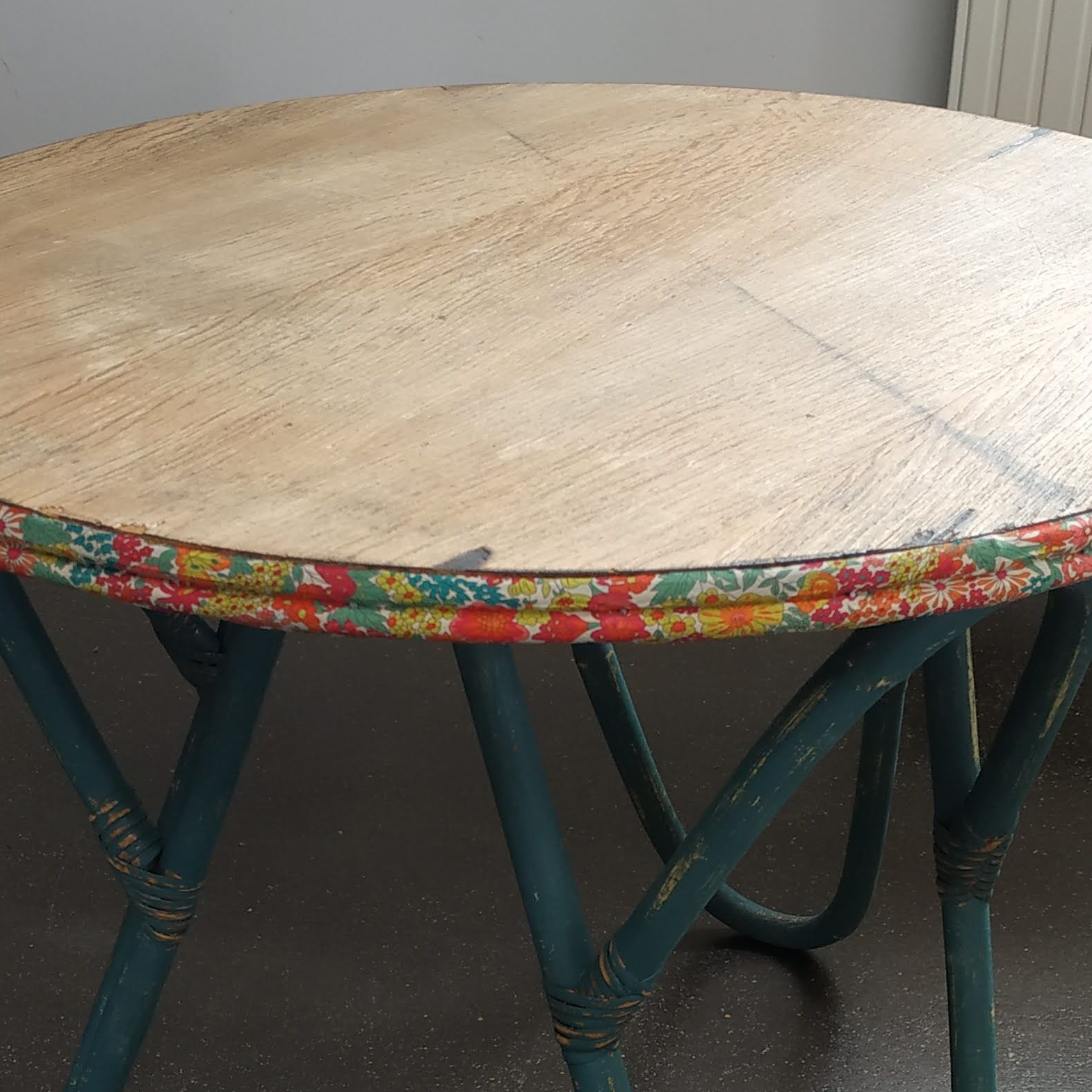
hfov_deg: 31.6
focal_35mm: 54
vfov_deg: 30.5
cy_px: 933
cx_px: 591
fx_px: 1927
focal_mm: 3.94
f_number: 1.9
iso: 125
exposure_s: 1/50
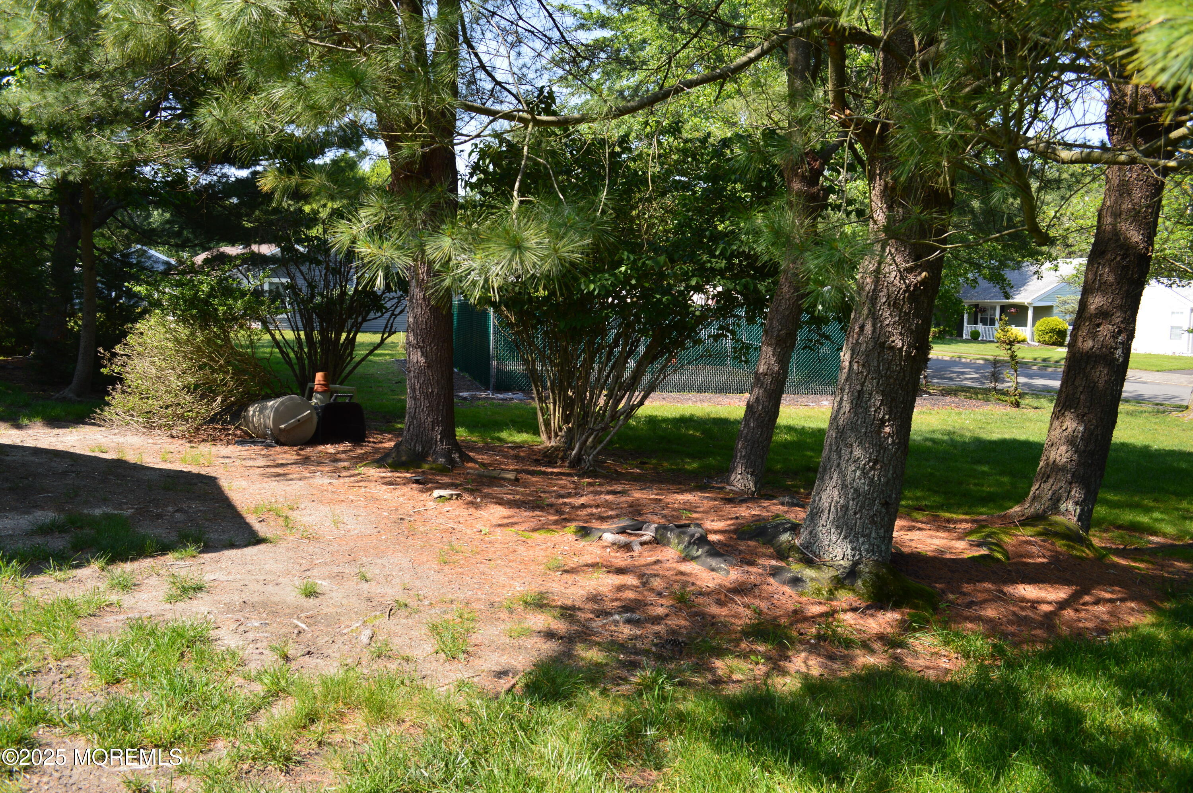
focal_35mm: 27
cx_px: 596
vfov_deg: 47.8
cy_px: 396
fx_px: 894
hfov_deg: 67.4
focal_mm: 18
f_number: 6.3
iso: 100
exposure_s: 1/125
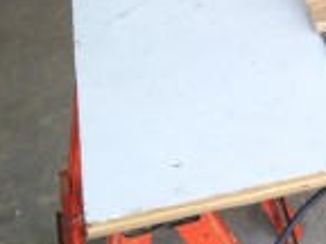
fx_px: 914
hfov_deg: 18.7
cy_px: 93
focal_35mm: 97
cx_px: 432
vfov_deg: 15.2
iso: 50
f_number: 2.4
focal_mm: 4.28
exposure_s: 1/132
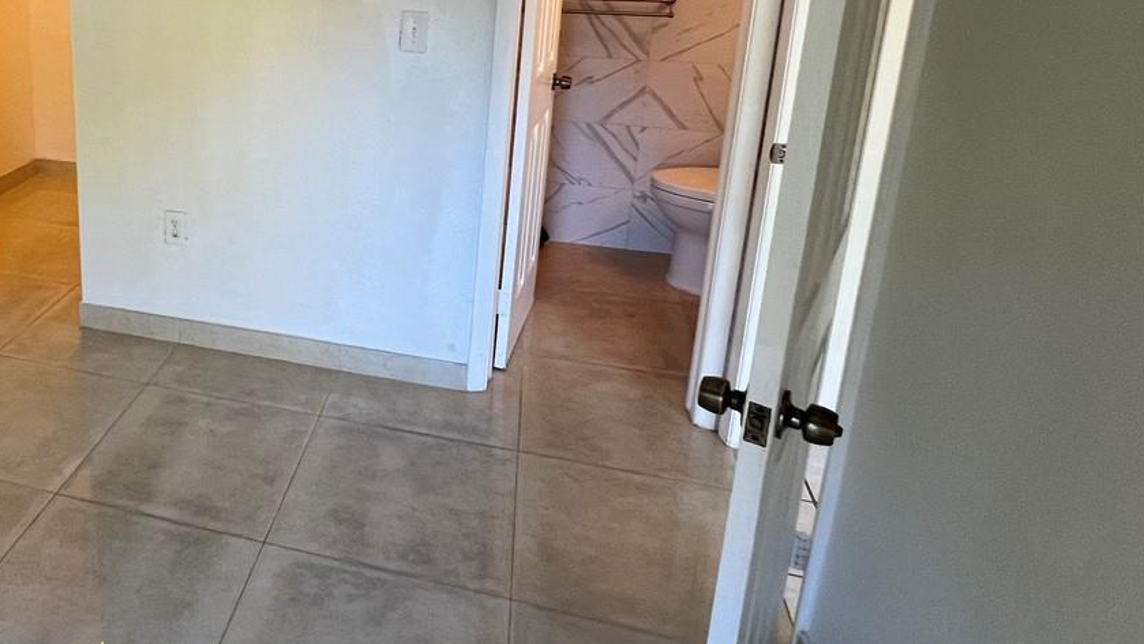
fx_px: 819
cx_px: 243
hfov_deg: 64.2
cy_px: 128
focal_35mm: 27
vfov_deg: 41.1
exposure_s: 1/120
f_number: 1.8
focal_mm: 1.57
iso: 160
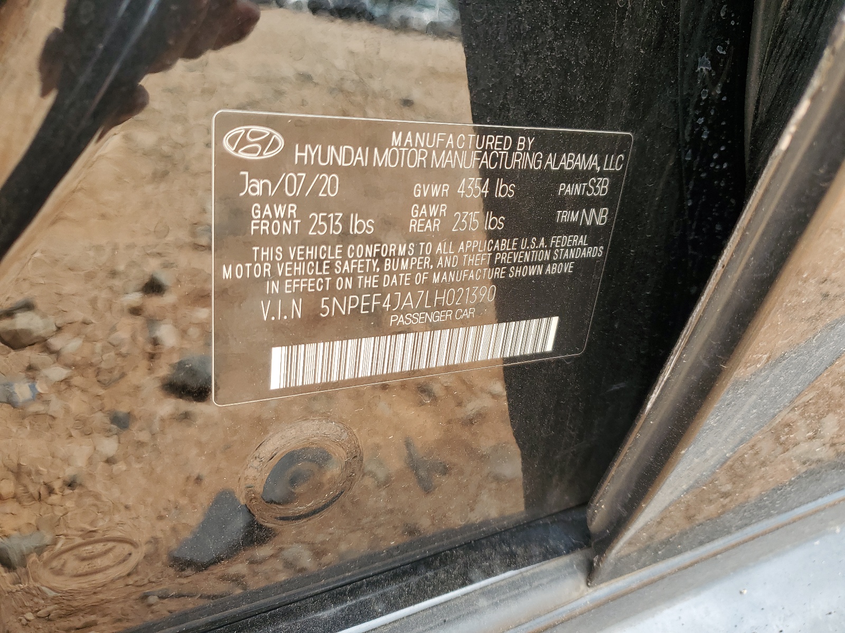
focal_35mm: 26
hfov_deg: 67.3
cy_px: 316
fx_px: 635
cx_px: 422
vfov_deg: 53.1
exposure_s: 1/172
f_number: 1.5
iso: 50
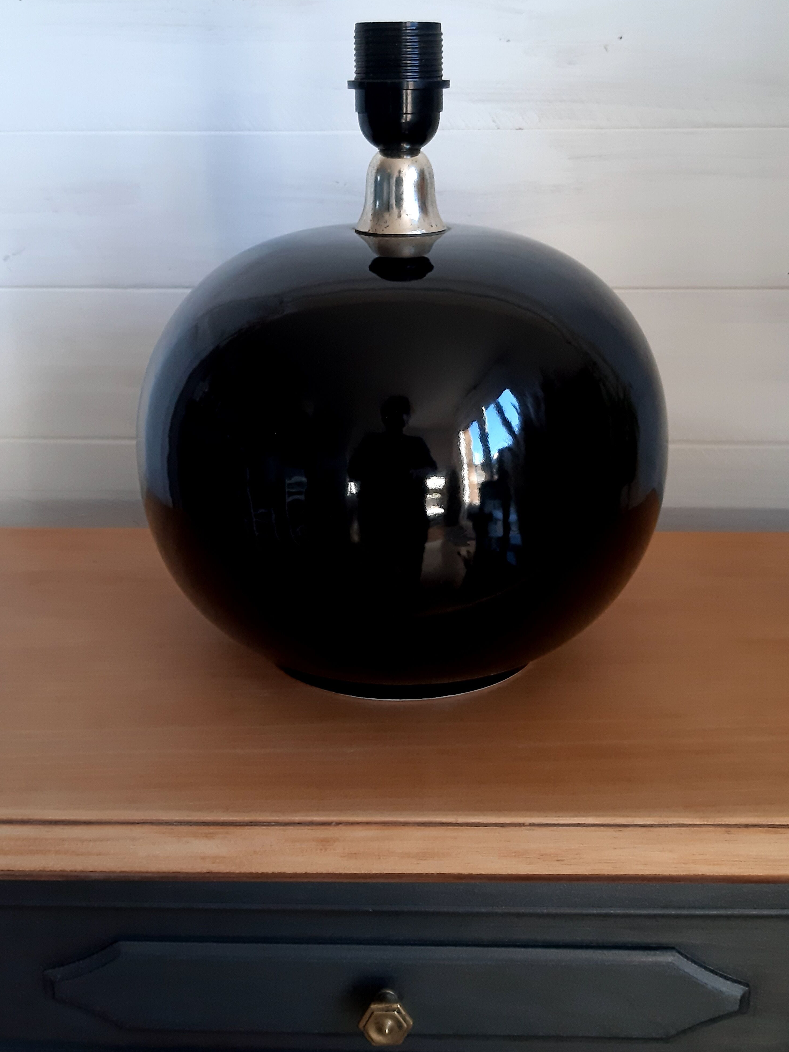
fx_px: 1185
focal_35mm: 39
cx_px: 430
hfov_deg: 36.8
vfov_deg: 47.5
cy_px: 409
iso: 160
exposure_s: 1/50
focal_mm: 3.93
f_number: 1.7
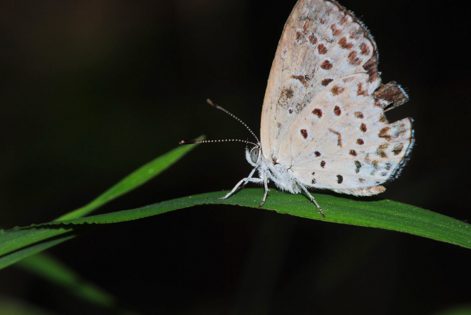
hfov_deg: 7.8
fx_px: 3439
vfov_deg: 5.3
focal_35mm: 262
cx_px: 236
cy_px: 158
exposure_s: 1/60
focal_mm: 175
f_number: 32
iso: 100
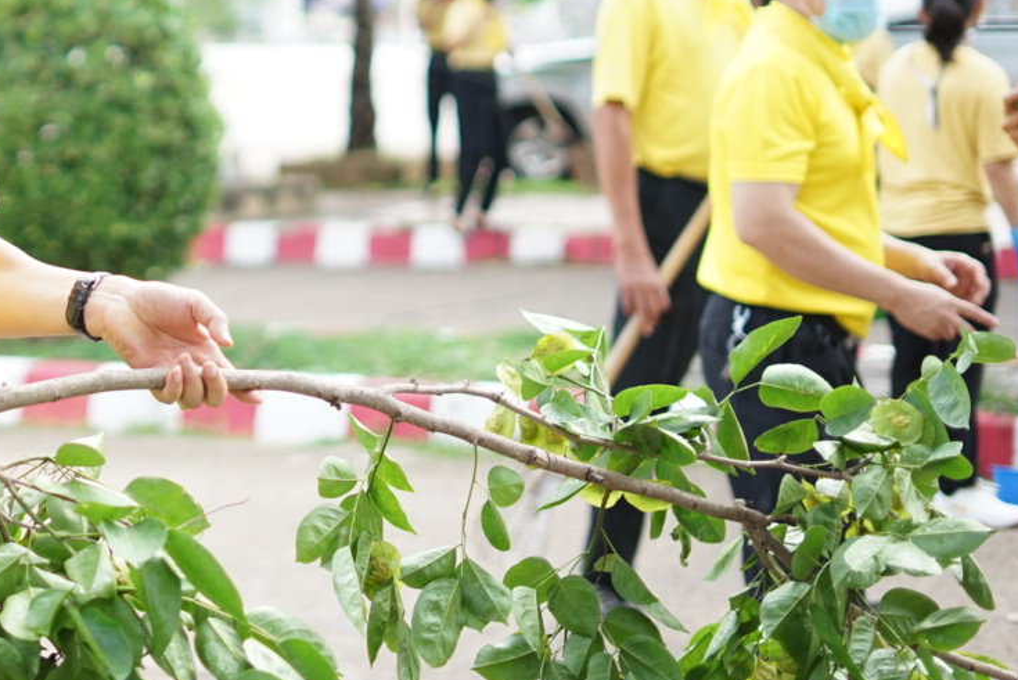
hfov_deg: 18.0
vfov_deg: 12.3
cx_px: -73
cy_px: 19
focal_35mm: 110
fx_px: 3112
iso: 400
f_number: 1.8
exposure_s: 1/2500
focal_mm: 50
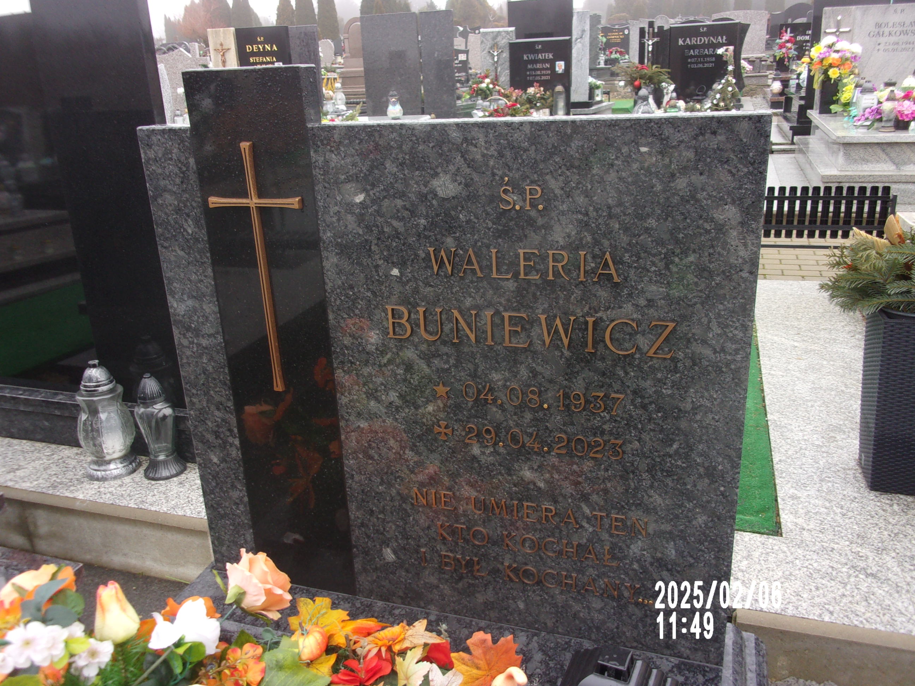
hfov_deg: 63.4
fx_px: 740
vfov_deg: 49.7
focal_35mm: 28
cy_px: 343
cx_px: 458
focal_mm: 5.1
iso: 86
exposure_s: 1/34
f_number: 3.9
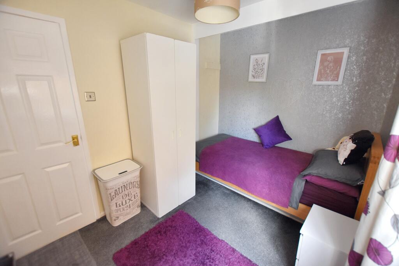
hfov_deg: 100.4
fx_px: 166
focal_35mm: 15
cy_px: 133
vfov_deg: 77.3
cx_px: 200
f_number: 3.5
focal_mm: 10
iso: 1000
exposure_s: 1/125
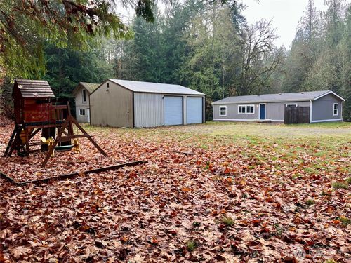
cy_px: 132
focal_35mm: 26
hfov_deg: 67.3
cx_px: 176
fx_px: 264
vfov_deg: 53.1
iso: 40
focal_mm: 5.7
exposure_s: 1/240
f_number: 1.5
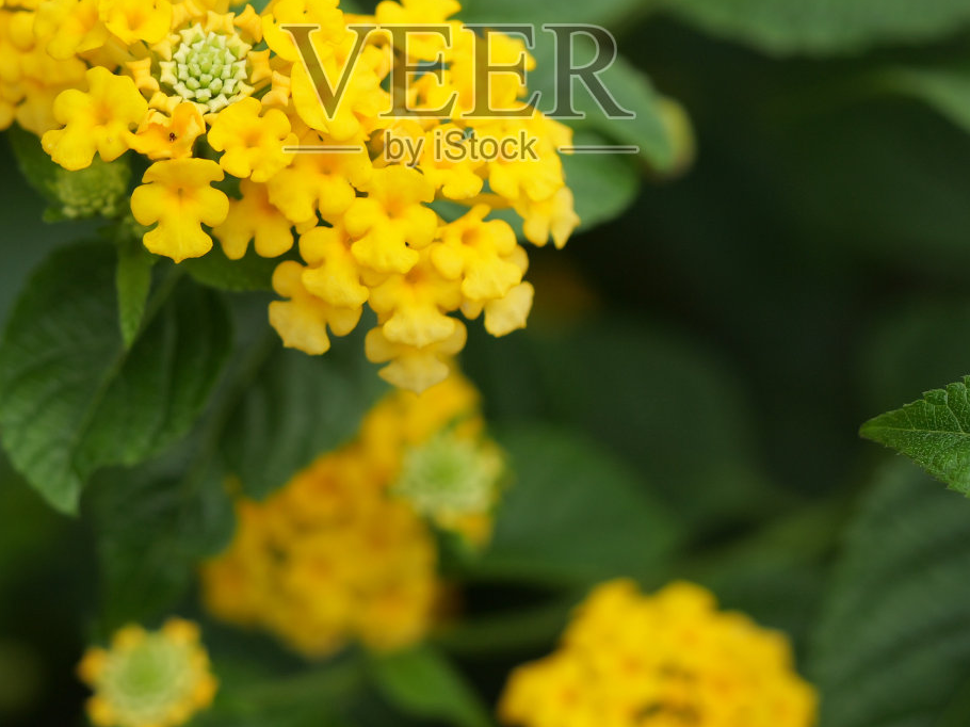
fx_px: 5911
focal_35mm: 211
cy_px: 97
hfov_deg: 9.4
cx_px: 459
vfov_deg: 7.0
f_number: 2.8
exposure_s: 1/200
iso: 100
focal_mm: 60
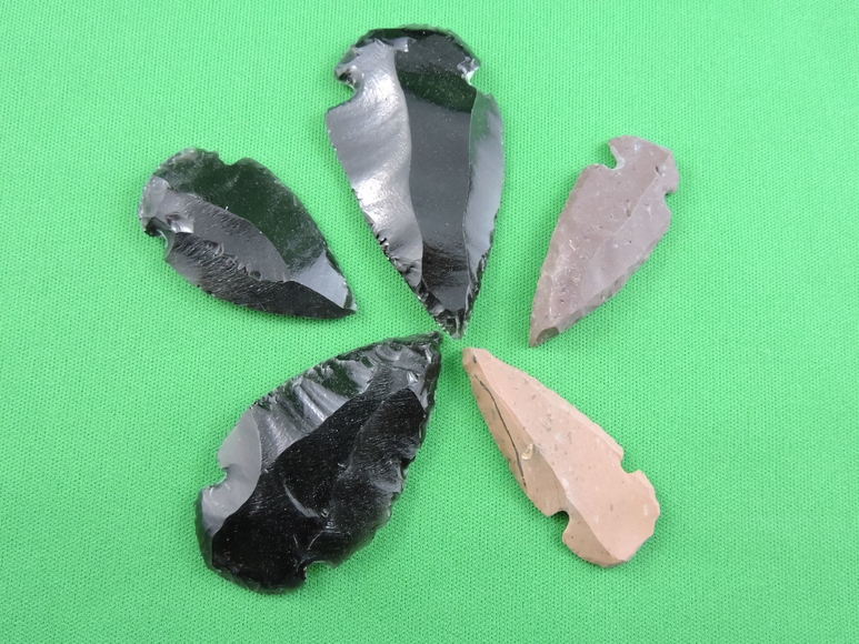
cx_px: 430
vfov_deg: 43.0
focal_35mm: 33
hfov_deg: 55.3
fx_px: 819
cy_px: 322
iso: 800
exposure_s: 1/80
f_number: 3.6
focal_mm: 5.9
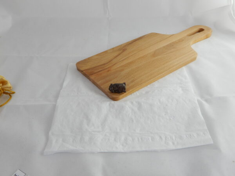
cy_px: 88
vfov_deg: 37.7
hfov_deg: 49.0
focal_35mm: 38
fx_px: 258
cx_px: 118
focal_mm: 6.8
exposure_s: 1/125
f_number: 4
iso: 80
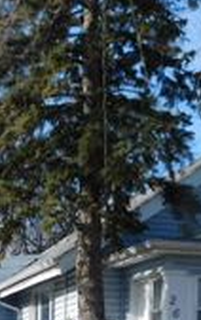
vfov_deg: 18.0
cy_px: 306
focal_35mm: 113
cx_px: 78
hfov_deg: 11.6
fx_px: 988
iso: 125
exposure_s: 1/800
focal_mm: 6.3
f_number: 3.5
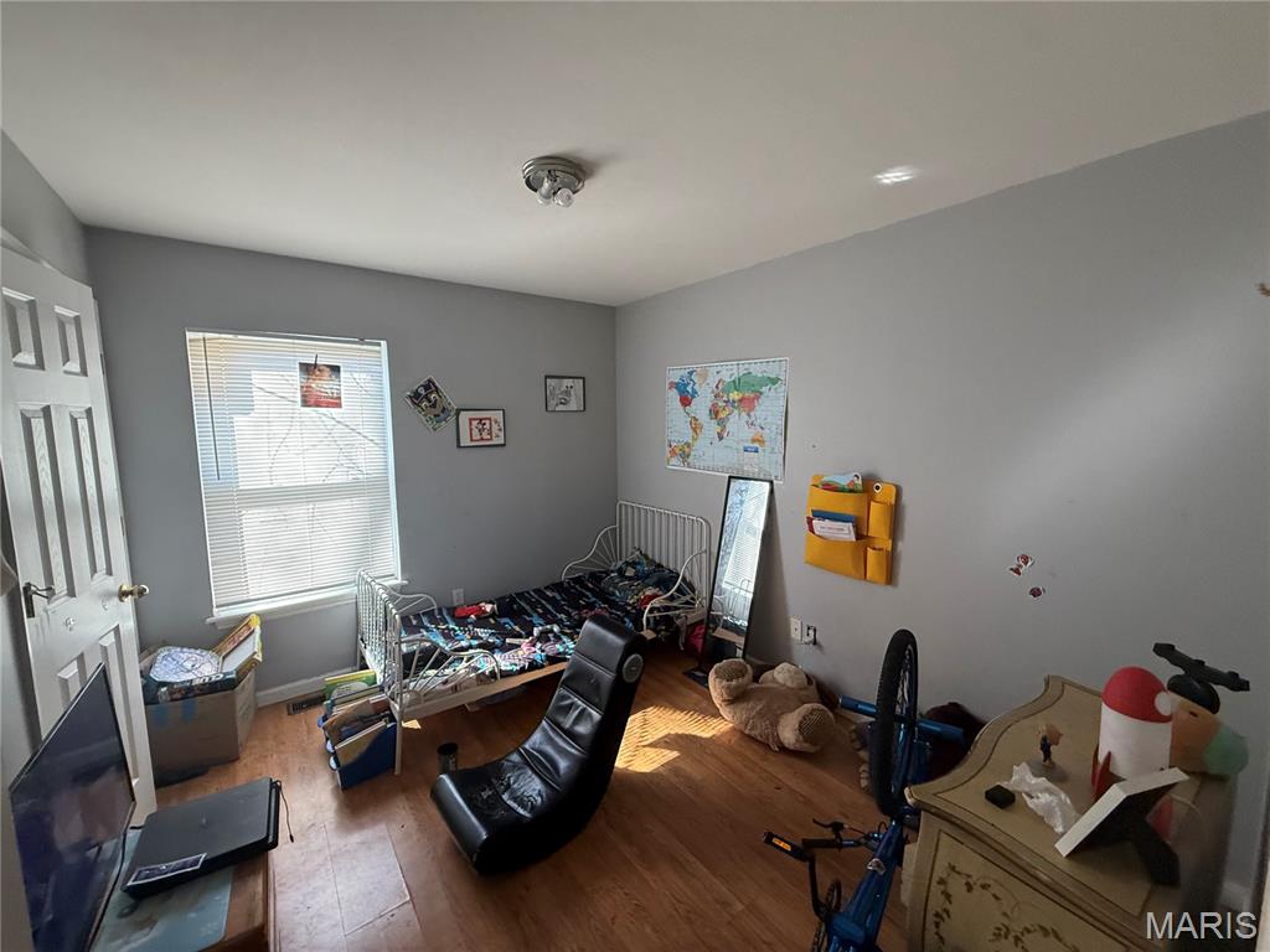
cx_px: 635
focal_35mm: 14
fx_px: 514
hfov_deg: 102.1
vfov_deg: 85.7
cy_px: 476
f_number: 2.2
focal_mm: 2.22
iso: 320
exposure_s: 1/99
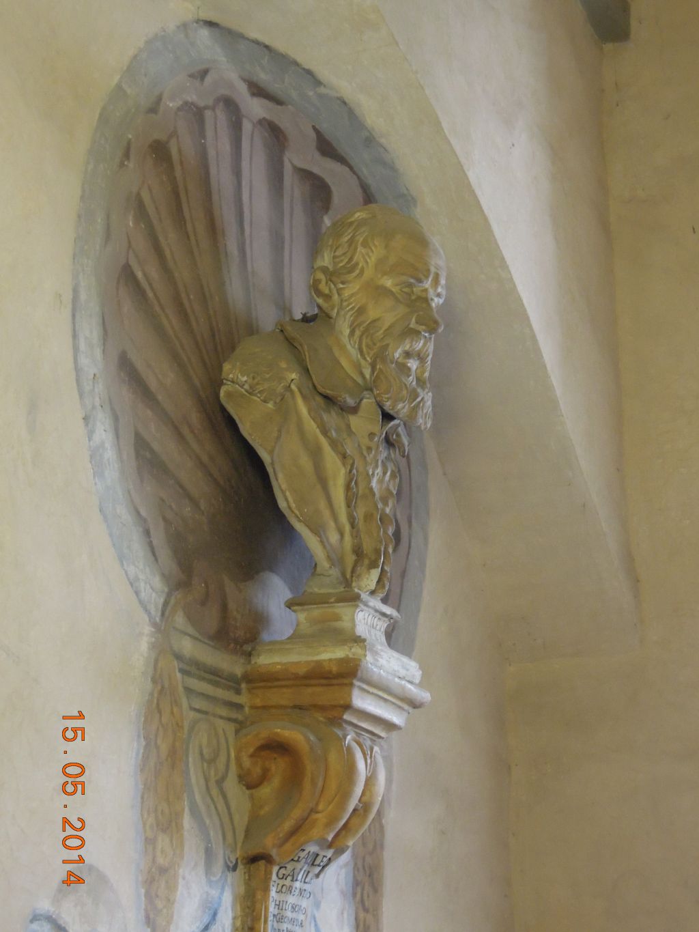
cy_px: 466
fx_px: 1884
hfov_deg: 21.0
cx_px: 350
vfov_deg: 27.8
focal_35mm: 70
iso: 800
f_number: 4.5
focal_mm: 12.5
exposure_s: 1/20
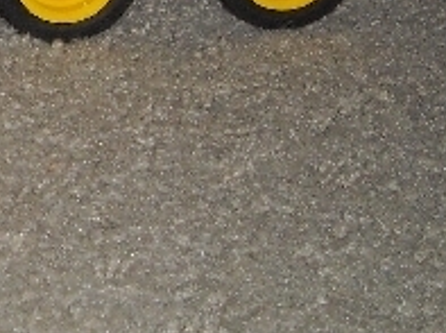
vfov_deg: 8.0
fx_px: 2302
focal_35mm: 179
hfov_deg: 10.6
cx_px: -254
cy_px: -270
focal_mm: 7.1
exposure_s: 1/60
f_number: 3.1
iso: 200
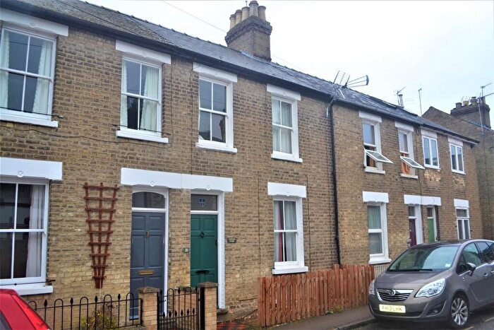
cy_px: 165
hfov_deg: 61.9
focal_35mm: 30
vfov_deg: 43.6
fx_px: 412
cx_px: 247
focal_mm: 20
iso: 100
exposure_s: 1/160
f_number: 4
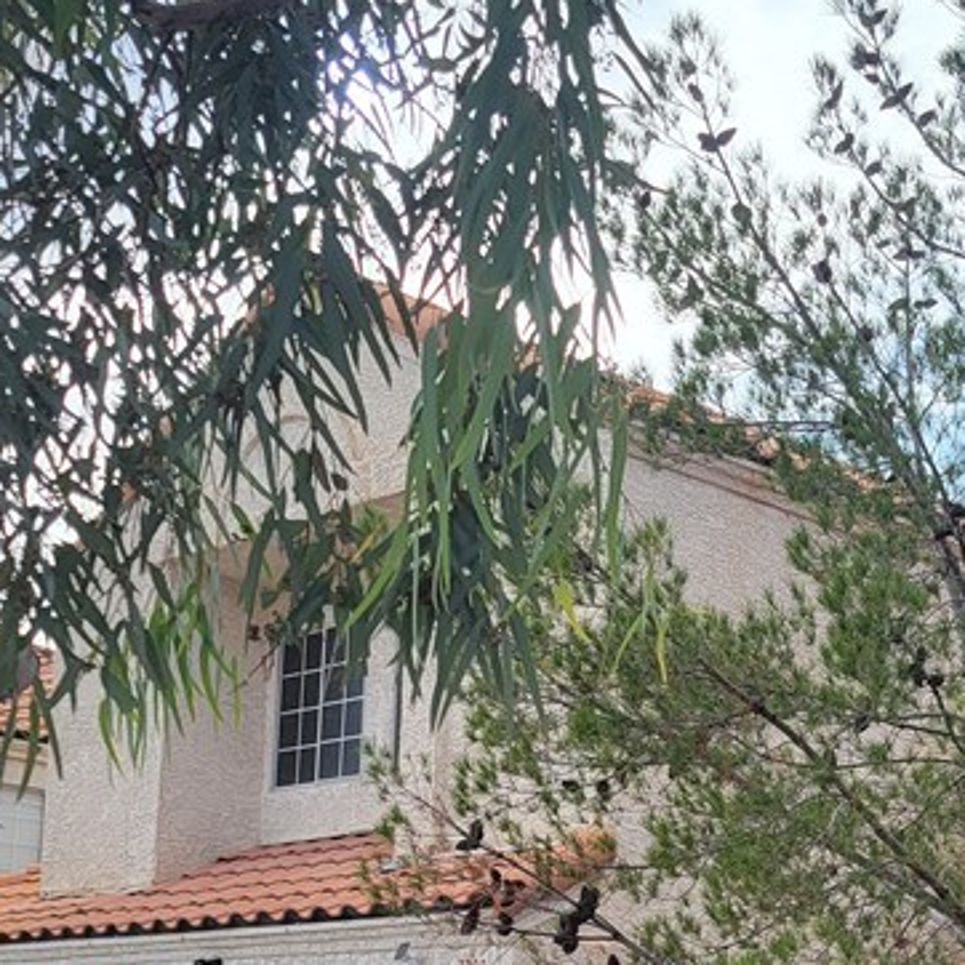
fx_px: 2050
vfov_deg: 25.4
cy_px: 925
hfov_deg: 25.5
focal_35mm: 65
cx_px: 901
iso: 40
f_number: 1.8
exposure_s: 1/1677
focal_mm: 5.4
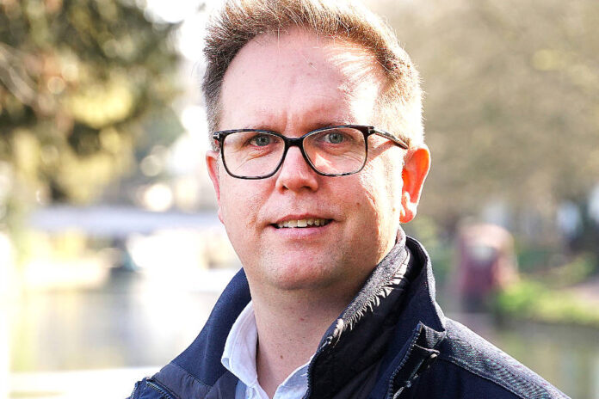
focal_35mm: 202
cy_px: 200
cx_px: 300
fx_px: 3369
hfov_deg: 10.2
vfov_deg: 6.8
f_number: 6.3
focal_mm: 135
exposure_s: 1/160
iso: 400
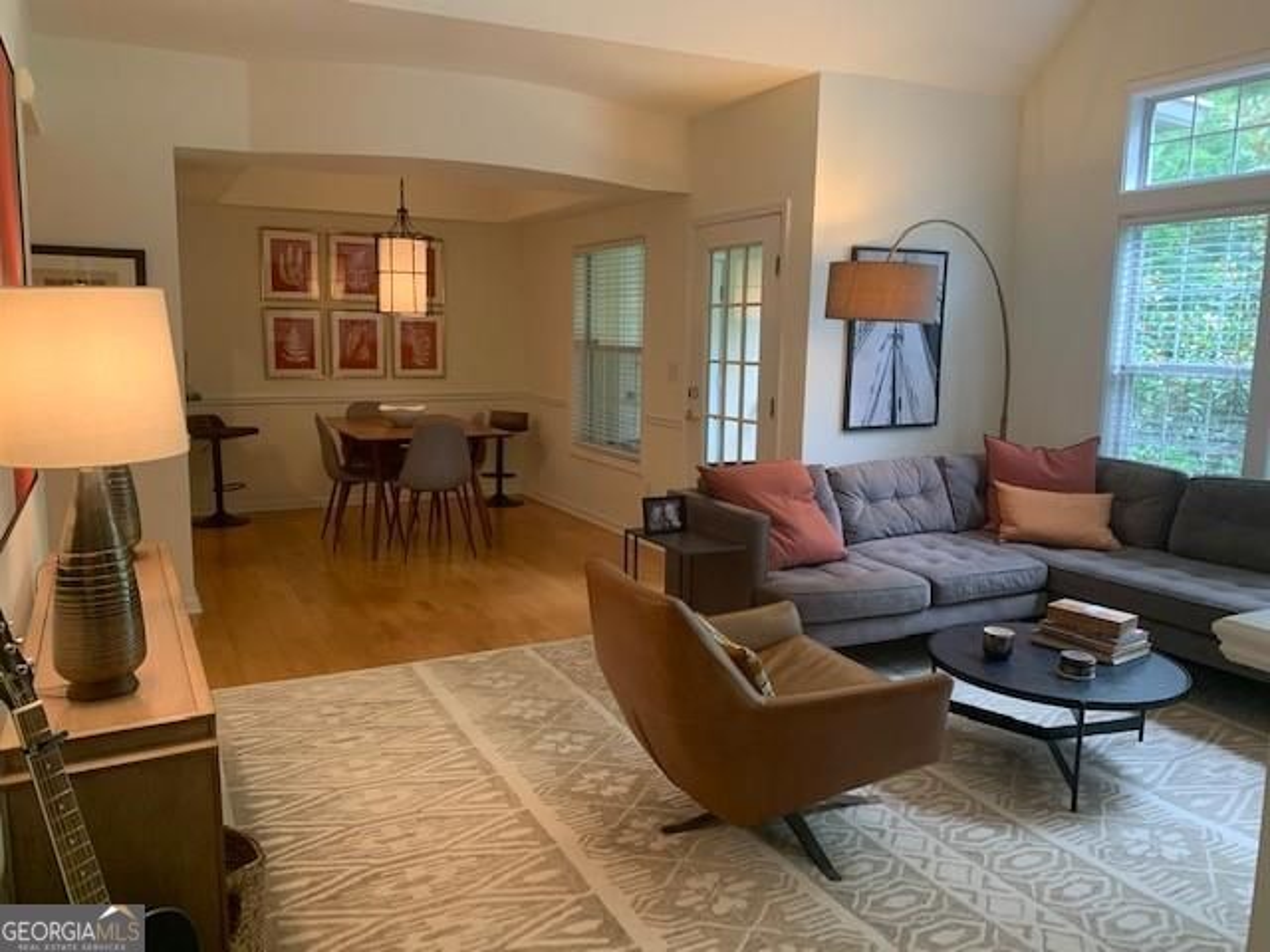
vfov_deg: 53.1
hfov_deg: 67.3
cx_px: 635
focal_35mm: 26
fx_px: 954
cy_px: 476
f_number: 1.8
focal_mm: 4.25
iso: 160
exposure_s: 1/60
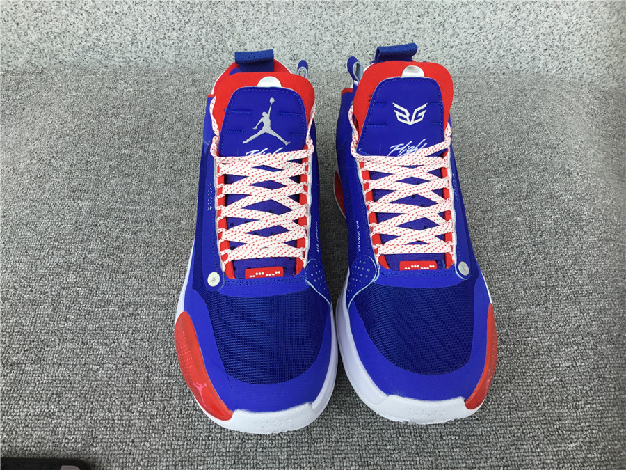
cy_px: 235
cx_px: 313
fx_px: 561
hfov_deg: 58.4
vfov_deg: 45.4
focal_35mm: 31
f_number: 2.4
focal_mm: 3.3
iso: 25
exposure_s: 1/166
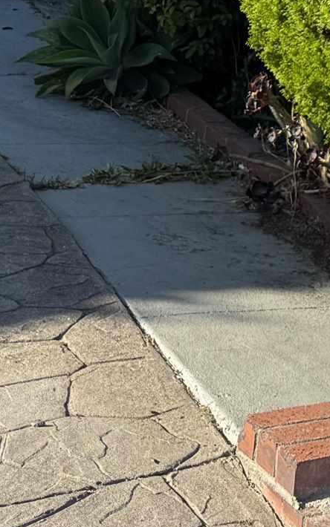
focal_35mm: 110
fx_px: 1582
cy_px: -265
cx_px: 879
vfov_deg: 17.1
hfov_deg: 9.9
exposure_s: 1/2331
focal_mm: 6.76
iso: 80
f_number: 1.78
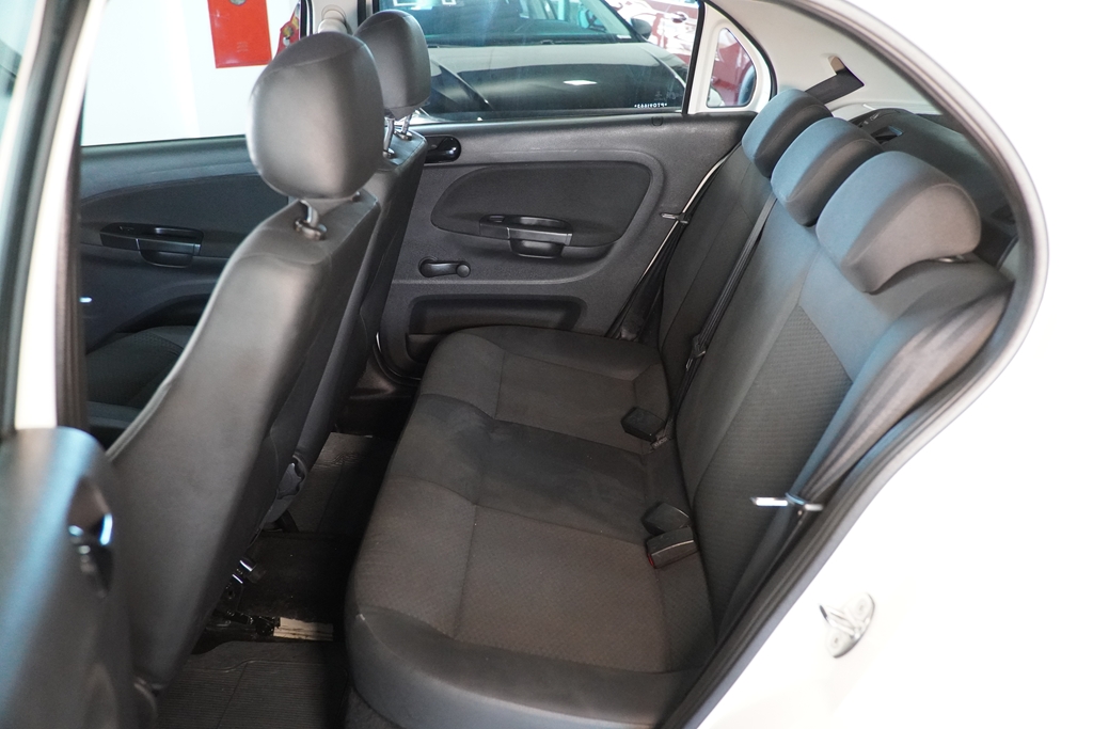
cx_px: 546
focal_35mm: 32
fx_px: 956
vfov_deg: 41.7
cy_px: 364
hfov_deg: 59.5
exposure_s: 1/160
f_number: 2.8
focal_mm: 21
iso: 4000
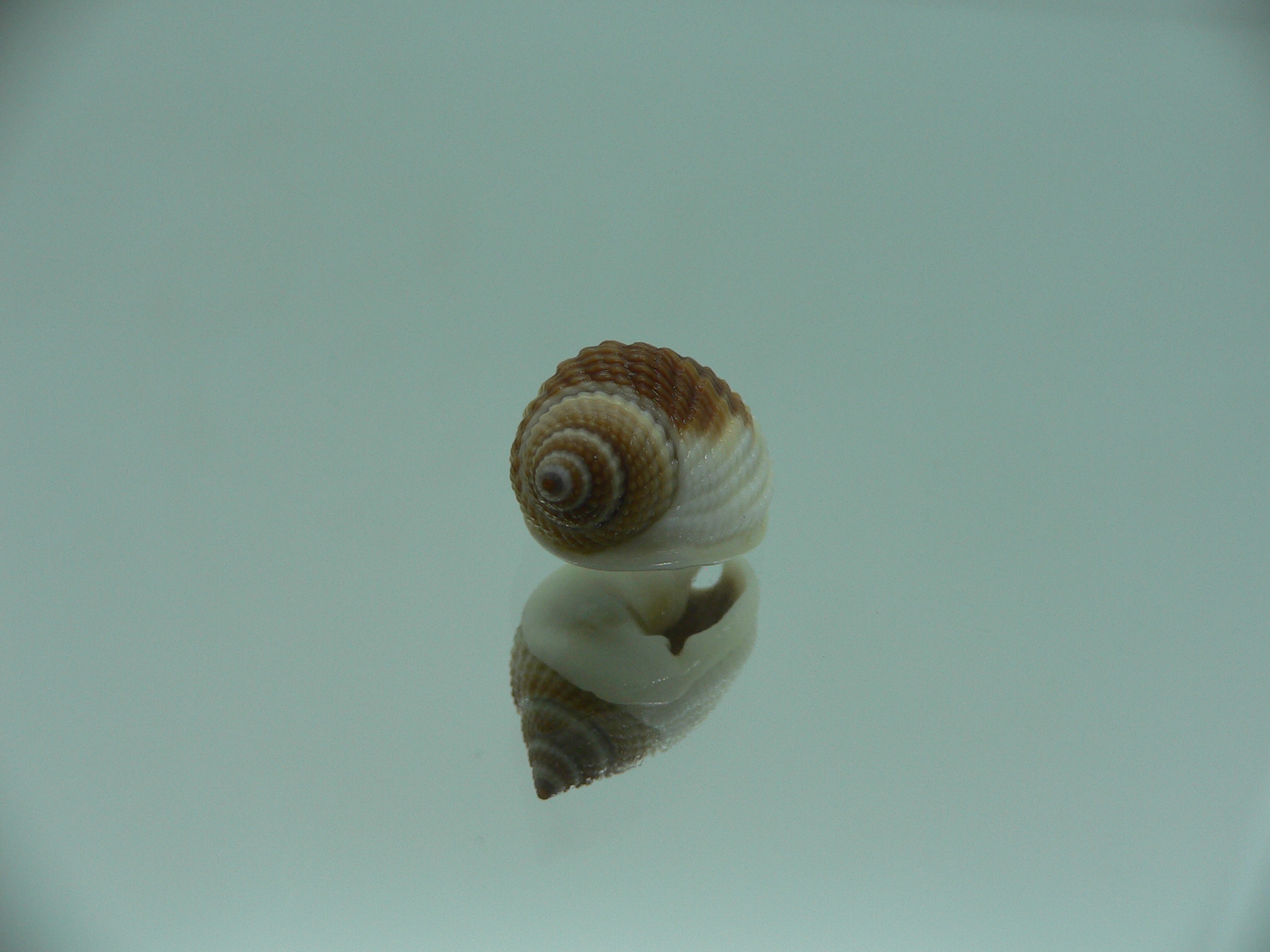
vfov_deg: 40.7
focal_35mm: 35
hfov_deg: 52.6
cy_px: 476
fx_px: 1284
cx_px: 635
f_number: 2.8
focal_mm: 4.6
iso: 80
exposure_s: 1/80
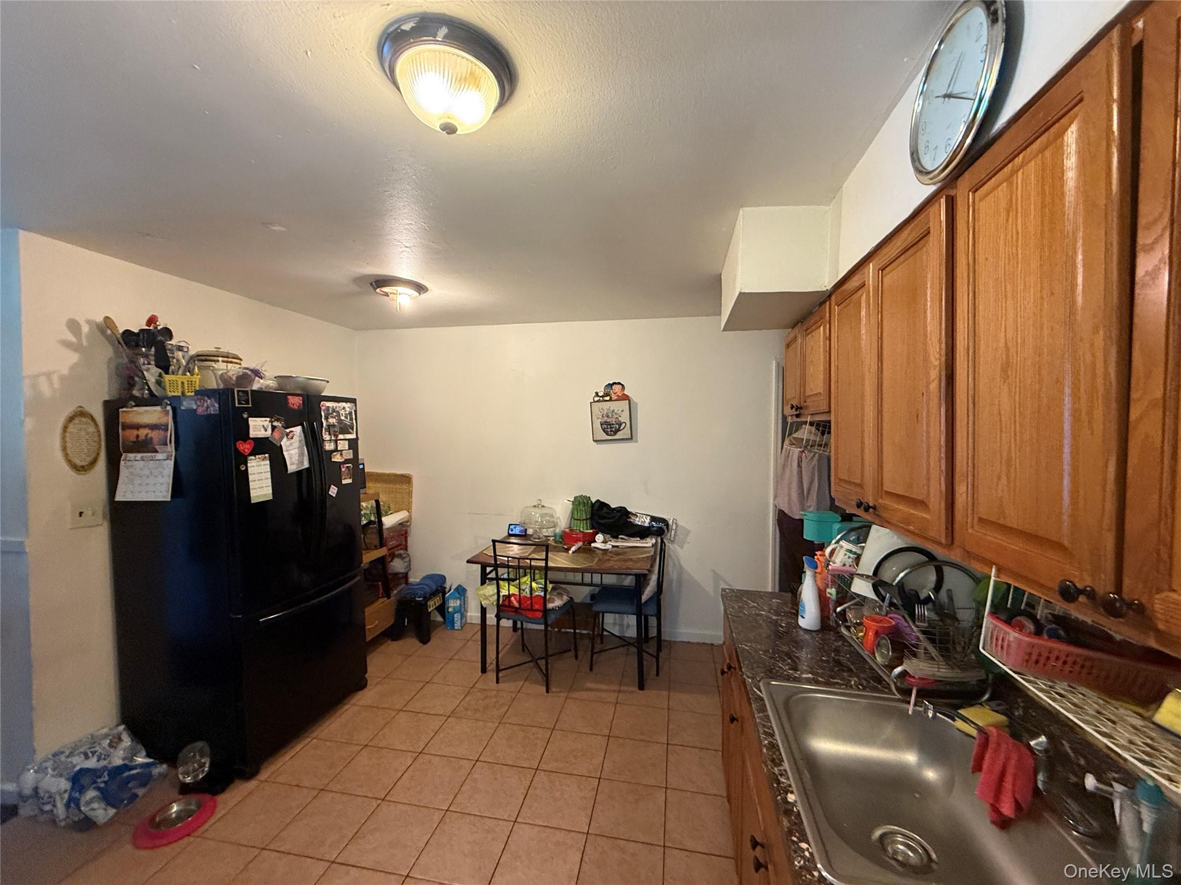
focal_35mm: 14
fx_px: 478
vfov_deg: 85.7
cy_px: 442
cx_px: 590
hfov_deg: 102.1
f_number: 2.2
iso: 400
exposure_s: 1/60
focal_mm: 2.22
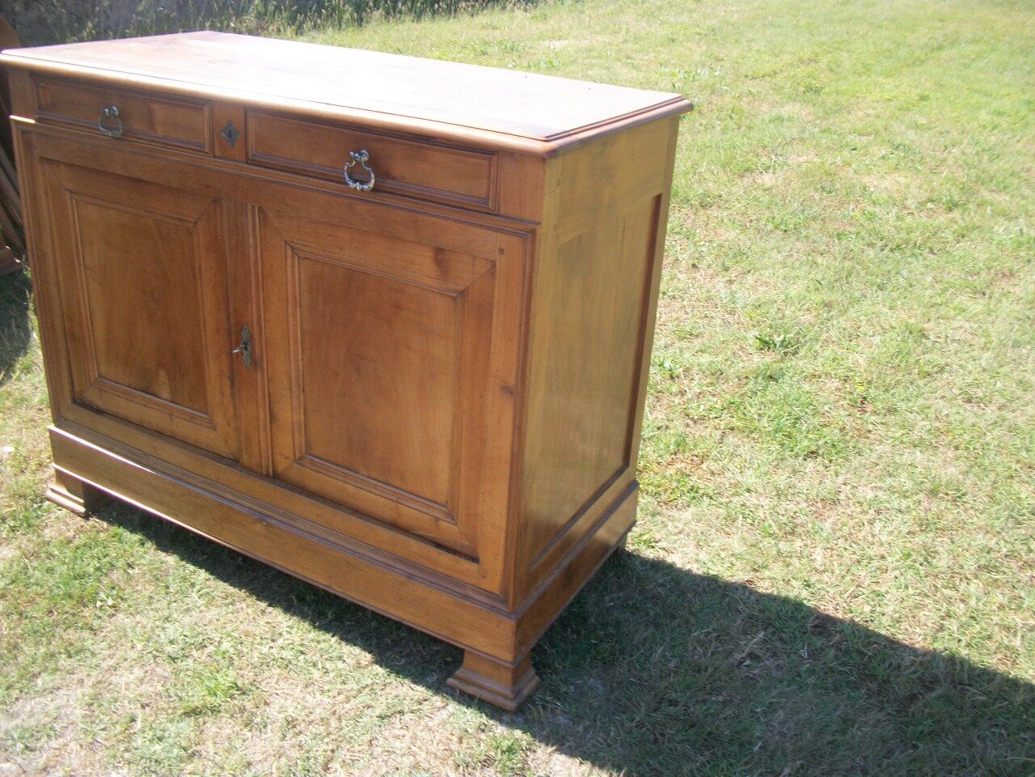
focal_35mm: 32
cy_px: 388
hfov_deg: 56.8
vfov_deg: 44.2
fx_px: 957
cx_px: 518
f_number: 8.8
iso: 80
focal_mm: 5.7
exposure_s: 1/60
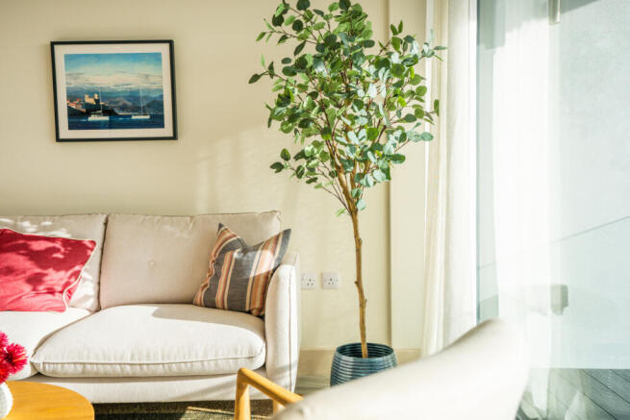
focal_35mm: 35
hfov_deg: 54.4
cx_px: 315
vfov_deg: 37.9
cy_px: 210
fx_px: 613
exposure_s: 1/640
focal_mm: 35
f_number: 5.6
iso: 250
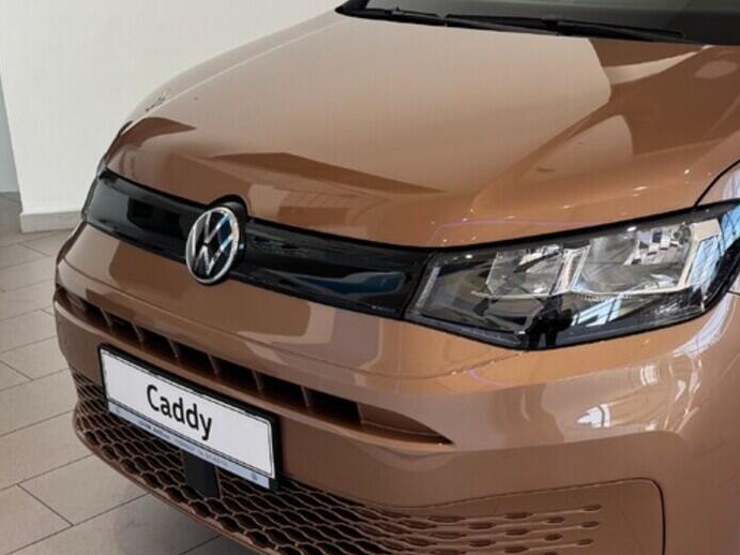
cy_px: 219
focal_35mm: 50
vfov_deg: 29.0
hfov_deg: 37.2
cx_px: 564
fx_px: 1069
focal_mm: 6.76
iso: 64
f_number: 1.78
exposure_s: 1/200
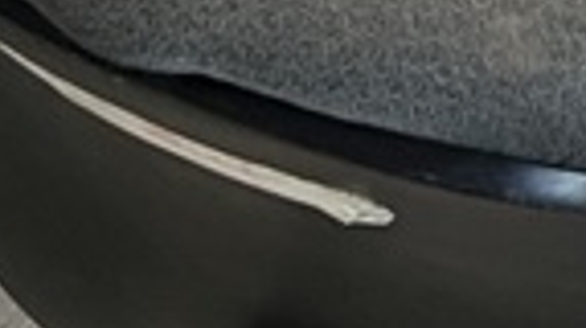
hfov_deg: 10.1
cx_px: 1000
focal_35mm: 203
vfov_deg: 5.4
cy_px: -894
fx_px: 3150
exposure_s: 1/79
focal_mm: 5.7
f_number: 1.5
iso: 125
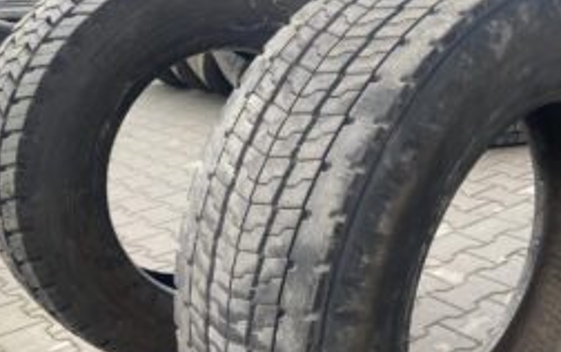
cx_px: 452
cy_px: 271
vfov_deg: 27.1
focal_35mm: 47
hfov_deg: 40.8
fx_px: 719
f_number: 1.8
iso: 32
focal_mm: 4.25
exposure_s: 1/122
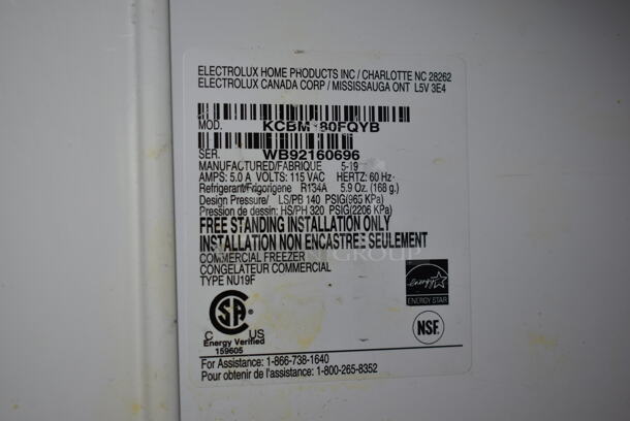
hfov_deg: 37.8
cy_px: 210
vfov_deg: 25.8
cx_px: 315
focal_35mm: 52
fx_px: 920
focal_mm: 35
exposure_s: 1/100
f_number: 4.8
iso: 100
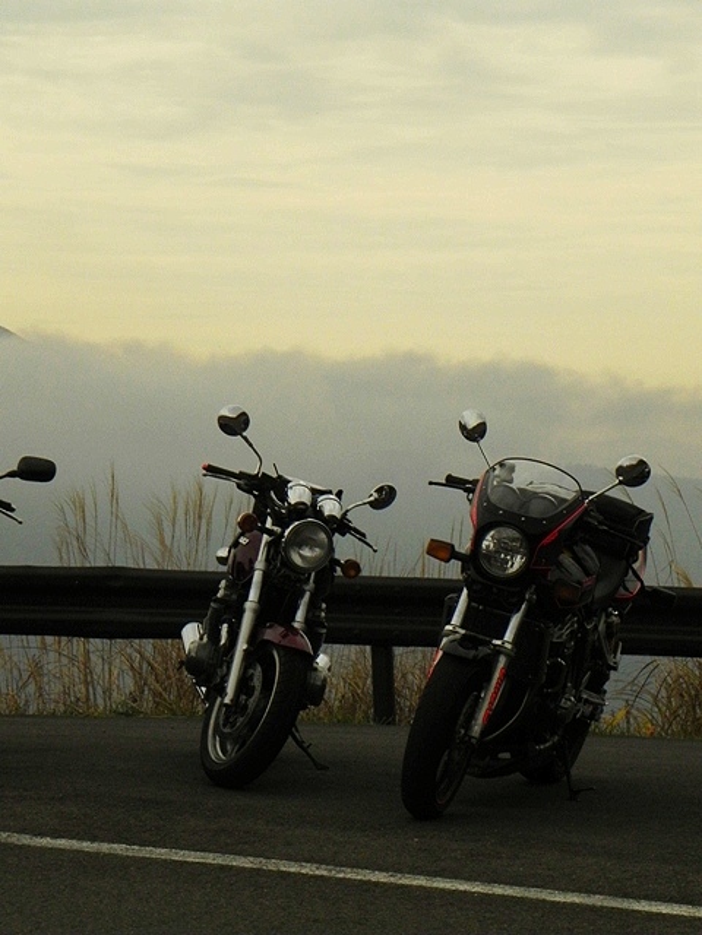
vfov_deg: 12.2
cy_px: 468
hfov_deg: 9.2
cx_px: 351
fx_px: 4380
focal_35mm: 162
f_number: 8
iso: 200
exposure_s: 1/1700
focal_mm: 28.8
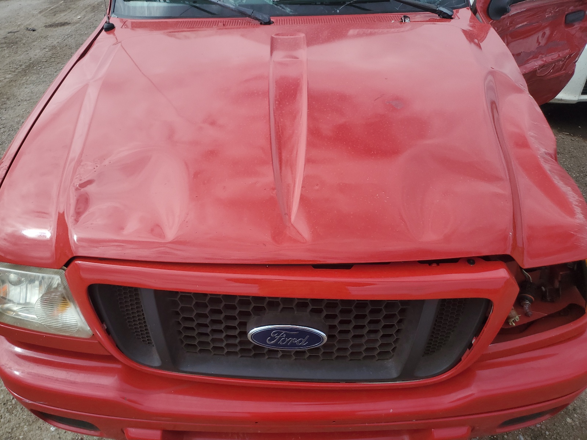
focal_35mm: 26
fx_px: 441
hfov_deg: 67.3
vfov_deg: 53.1
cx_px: 294
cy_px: 220
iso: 50
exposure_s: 1/2500
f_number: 1.5
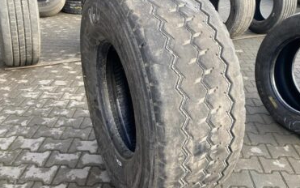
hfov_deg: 59.4
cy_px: 98
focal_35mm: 32
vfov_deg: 39.4
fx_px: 262
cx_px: 172
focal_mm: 4.25
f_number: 1.8
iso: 64
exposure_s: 1/121
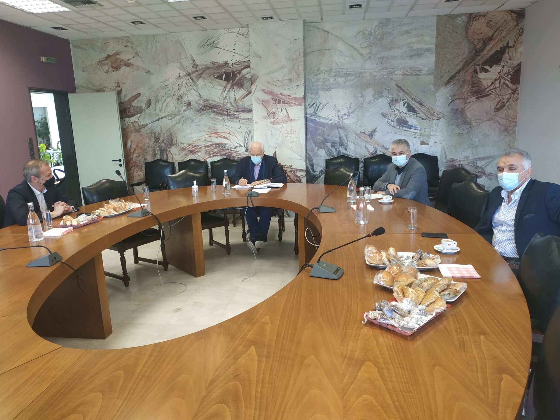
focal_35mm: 24
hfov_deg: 71.6
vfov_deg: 56.8
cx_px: 280
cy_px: 210
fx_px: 388
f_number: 1.9
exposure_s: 1/33
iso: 250
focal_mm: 3.94
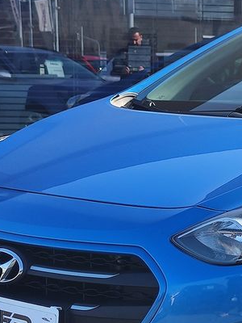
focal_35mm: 69
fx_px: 643
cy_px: 210
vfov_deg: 28.0
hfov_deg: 19.5
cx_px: 319
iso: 50
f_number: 1.69
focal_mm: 7.01
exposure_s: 1/699
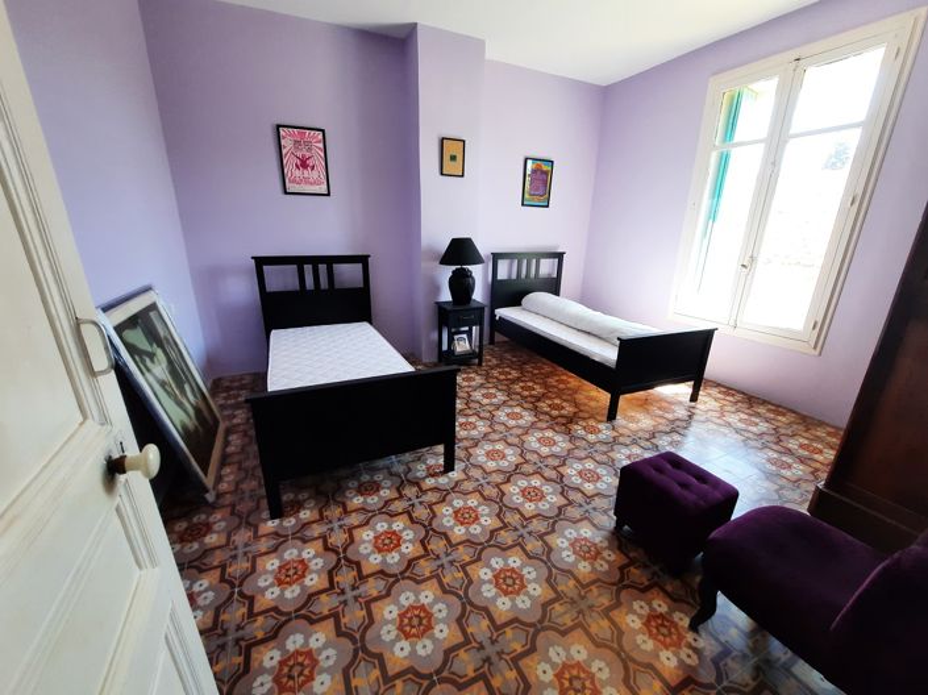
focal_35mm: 13
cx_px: 464
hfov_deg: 106.2
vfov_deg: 89.9
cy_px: 348
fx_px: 348
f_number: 2.2
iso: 50
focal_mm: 1.74
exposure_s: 1/50
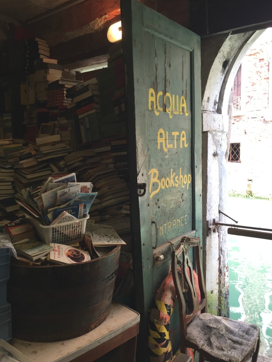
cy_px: 181
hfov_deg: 48.2
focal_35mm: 29
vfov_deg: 61.7
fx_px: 304
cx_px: 136
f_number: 2.2
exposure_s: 1/33
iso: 32
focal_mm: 4.15
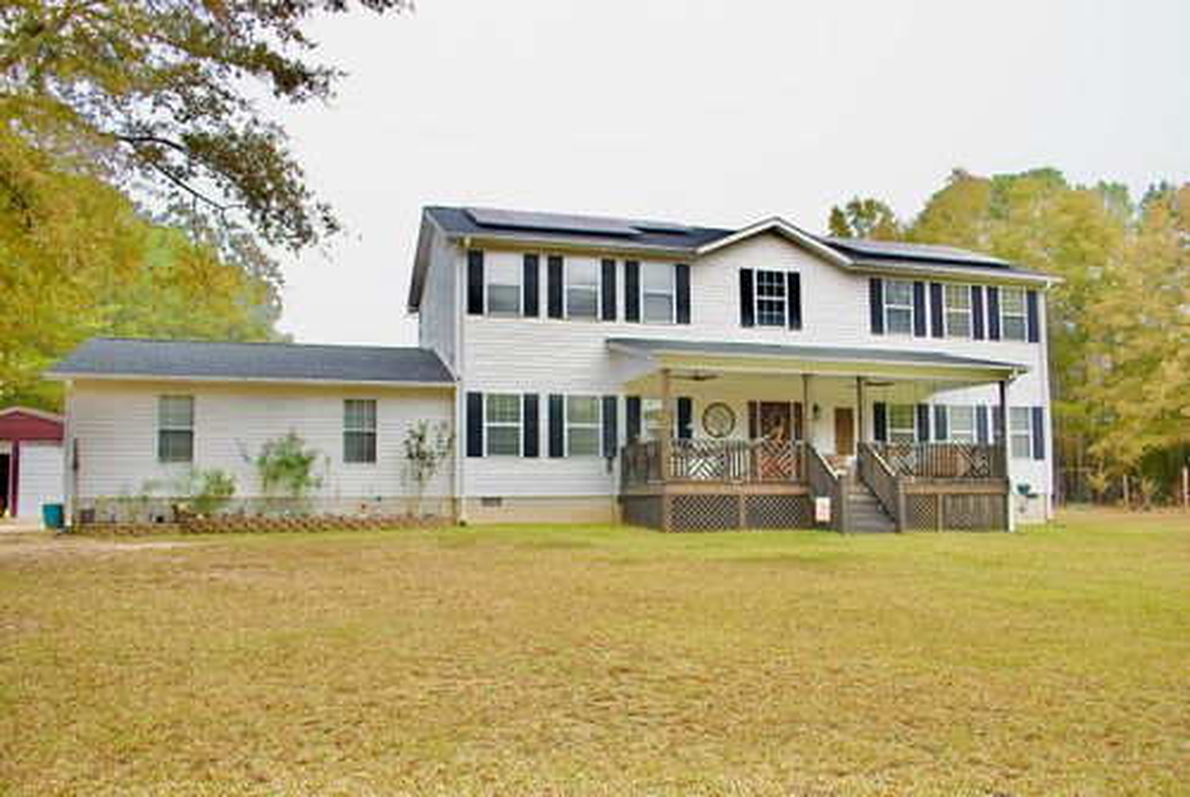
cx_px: 595
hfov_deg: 61.9
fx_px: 993
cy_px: 398
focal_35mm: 30
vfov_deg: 43.7
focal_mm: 20
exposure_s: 1/125
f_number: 5.6
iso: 100
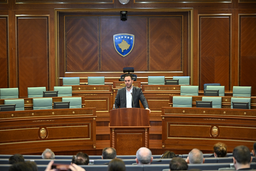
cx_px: 128
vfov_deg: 15.0
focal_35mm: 91
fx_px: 647
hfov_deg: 22.4
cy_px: 86
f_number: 2.8
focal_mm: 91
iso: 2000
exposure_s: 1/60
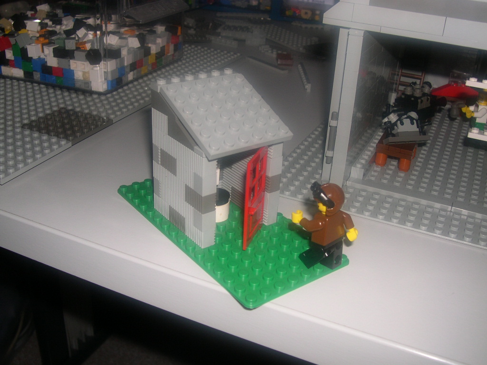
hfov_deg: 49.0
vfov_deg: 37.7
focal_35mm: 38
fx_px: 535
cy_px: 182
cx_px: 244
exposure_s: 1/60
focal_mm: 8
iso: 100
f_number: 7.6
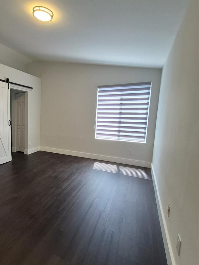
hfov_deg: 65.3
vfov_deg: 84.7
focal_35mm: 19
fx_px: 146
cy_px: 132
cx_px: 54
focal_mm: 1.74
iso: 200
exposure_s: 1/60
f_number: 2.2
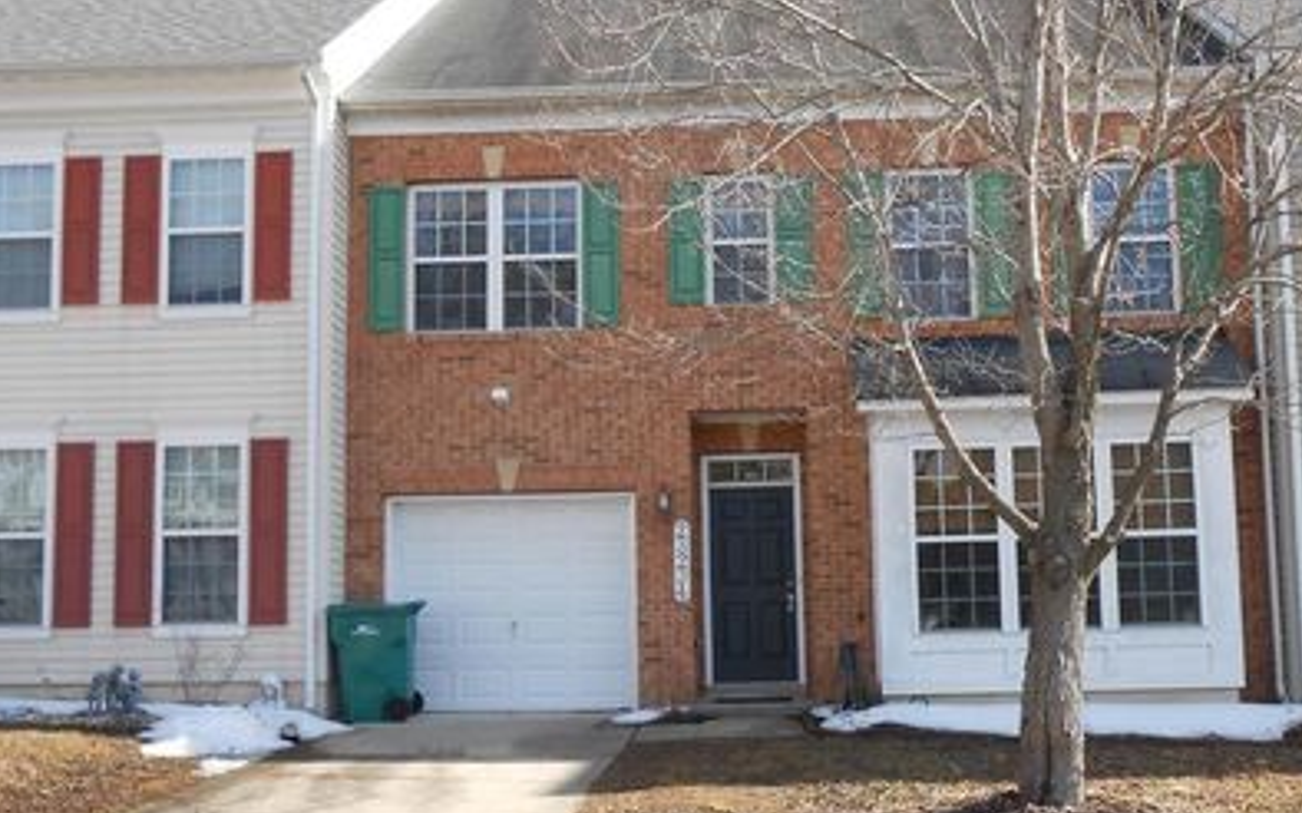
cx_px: 704
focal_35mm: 35
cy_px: 501
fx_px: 1242
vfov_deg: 36.1
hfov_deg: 55.3
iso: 80
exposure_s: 1/320
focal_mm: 4.6
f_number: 3.5
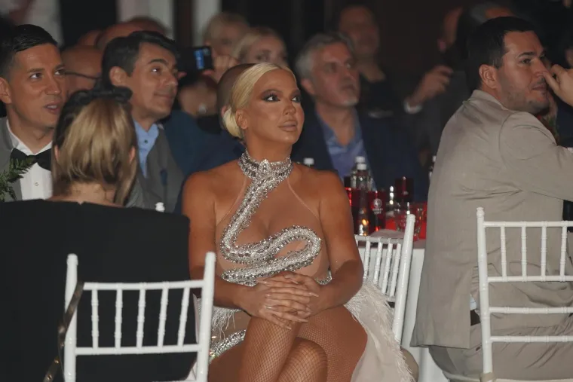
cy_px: 191
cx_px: 286
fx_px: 4776
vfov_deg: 4.6
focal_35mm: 300
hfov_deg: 6.9
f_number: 3.2
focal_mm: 200
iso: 800
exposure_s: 1/200
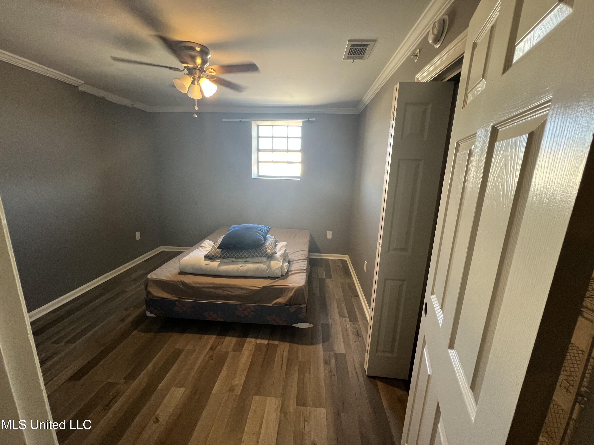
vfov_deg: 89.9
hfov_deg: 106.2
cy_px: 222
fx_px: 223
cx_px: 297
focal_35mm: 13
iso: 160
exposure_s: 1/60
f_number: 1.8
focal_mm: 1.57
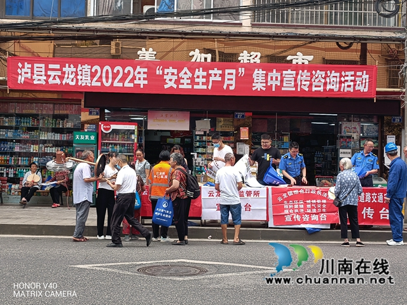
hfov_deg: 37.5
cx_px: 204
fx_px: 600
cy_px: 152
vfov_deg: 28.6
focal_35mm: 51
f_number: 1.9
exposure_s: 1/191
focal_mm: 5.52
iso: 100
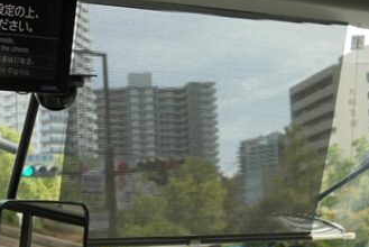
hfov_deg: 21.6
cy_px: 163
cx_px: -126
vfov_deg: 16.3
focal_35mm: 84
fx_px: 862
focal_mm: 18
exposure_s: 1/100
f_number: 5
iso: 100
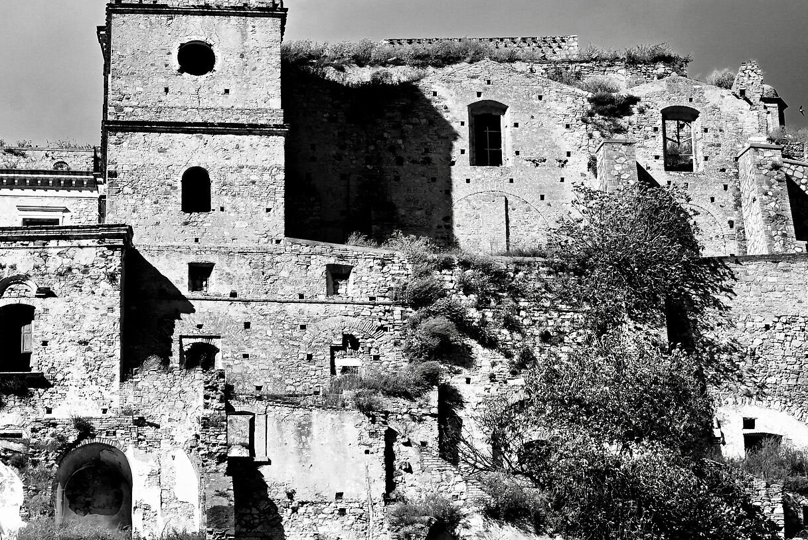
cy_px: 169
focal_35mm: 138
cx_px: 153
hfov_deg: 14.8
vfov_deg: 9.9
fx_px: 3099
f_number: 8
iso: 50
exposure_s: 1/350
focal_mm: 70
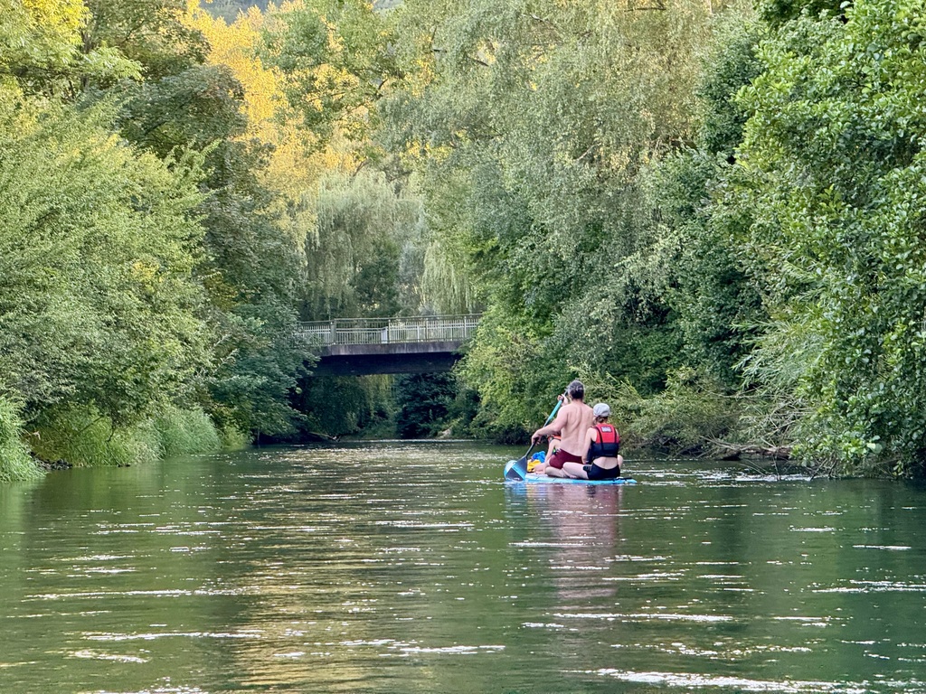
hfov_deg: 16.4
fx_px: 3210
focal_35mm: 120
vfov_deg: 12.3
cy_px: 347
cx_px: 463
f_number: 2.8
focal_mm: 15.66
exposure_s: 1/76
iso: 200
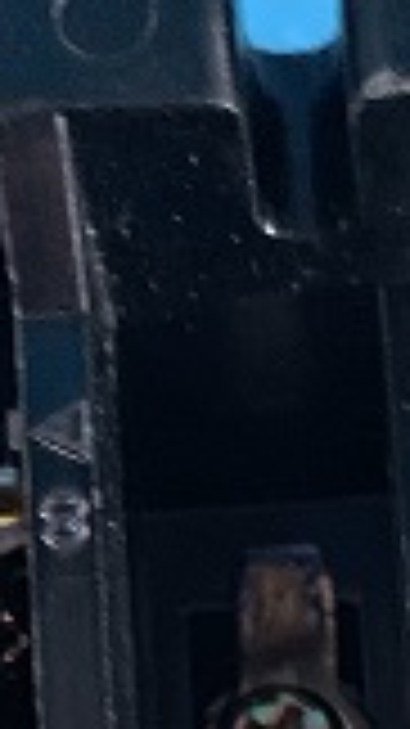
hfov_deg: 8.5
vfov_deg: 14.5
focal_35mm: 141
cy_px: 997
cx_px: 444
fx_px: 2728
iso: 400
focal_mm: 4.25
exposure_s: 1/33
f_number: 1.8
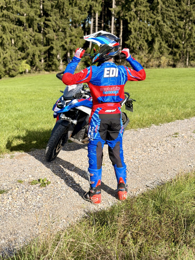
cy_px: 130
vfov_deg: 39.7
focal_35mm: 48
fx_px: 361
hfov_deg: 30.3
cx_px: 98
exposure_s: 1/4329
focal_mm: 6.76
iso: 64
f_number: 1.78
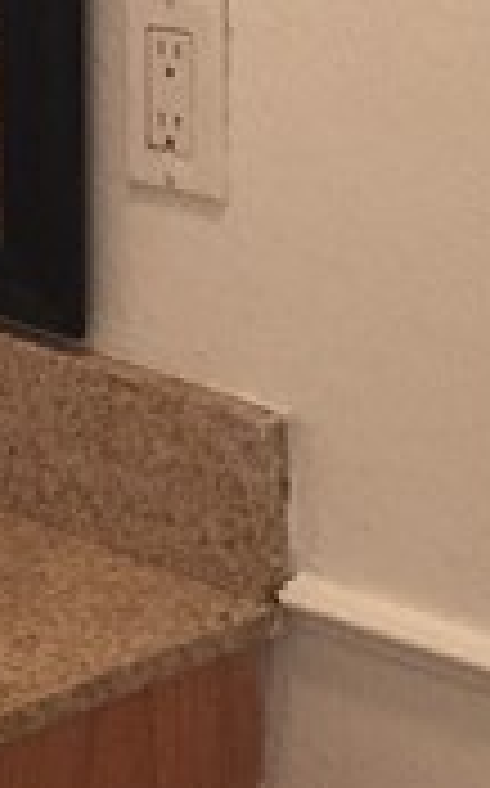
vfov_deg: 11.4
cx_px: -319
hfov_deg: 7.1
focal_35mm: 180
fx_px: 3855
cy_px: -153
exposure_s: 1/30
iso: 200
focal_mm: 4.15
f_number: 2.2
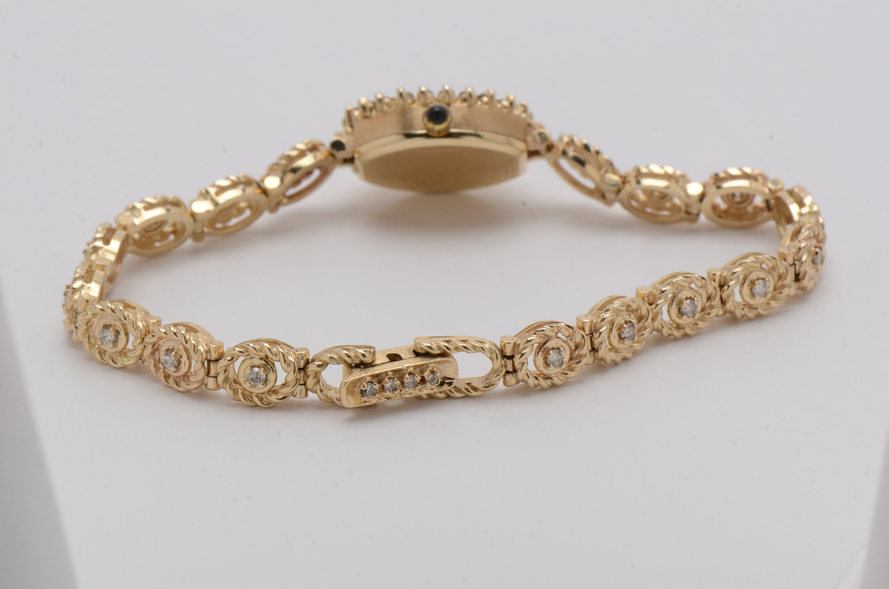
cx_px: 444
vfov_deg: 10.7
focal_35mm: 128
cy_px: 294
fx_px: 3142
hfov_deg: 16.1
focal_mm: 85
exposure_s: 1/125
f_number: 18
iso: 200
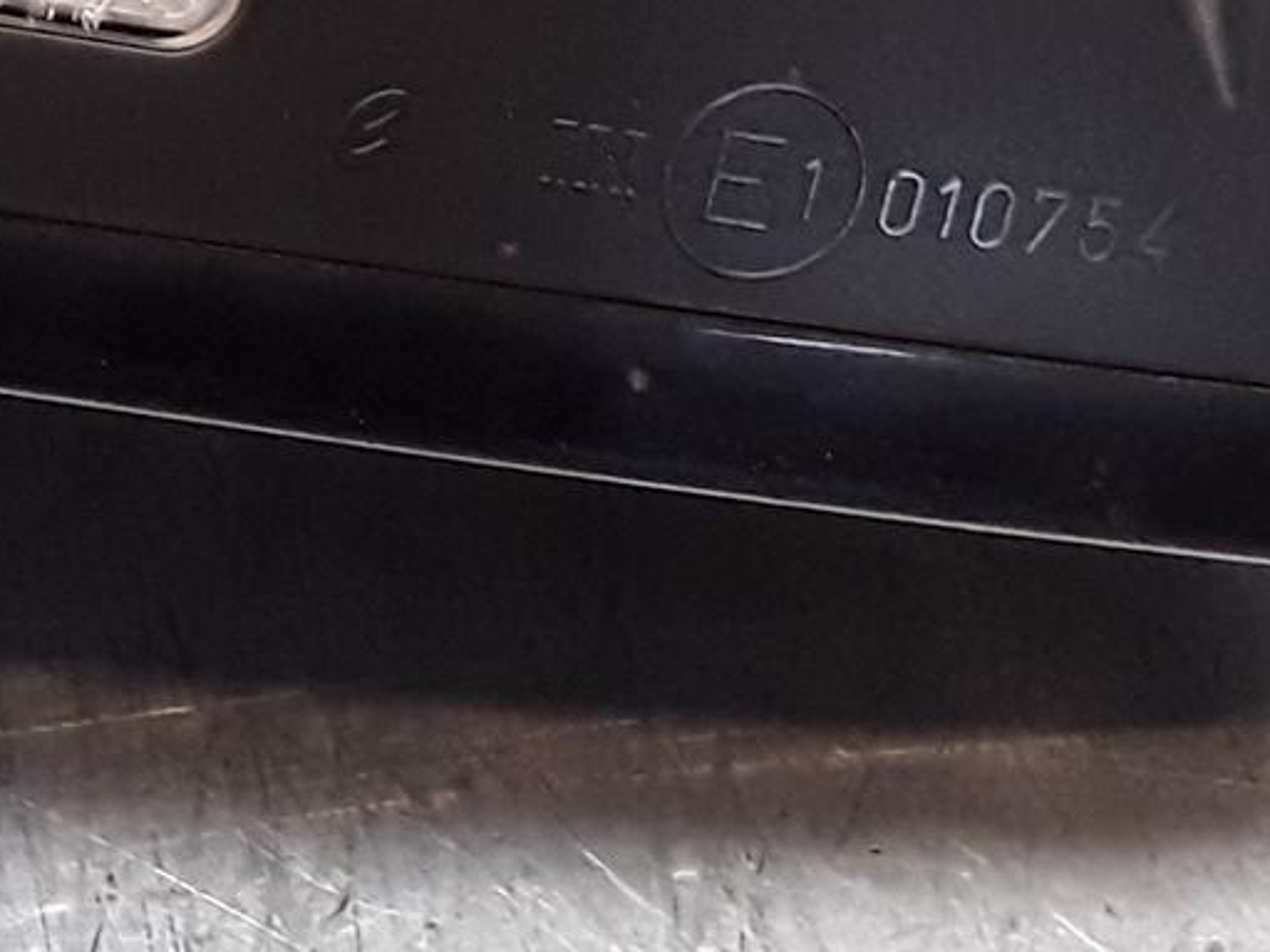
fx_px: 4109
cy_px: -238
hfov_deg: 16.1
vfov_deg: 12.8
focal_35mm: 112
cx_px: -633
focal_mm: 2.91
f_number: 1.9
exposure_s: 1/100
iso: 100
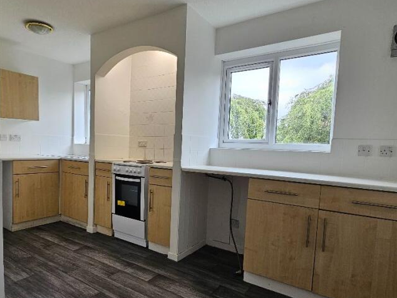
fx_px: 241
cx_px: 168
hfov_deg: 78.5
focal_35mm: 21
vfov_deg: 63.2
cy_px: 166
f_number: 2.2
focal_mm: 2.2
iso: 100
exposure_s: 1/190
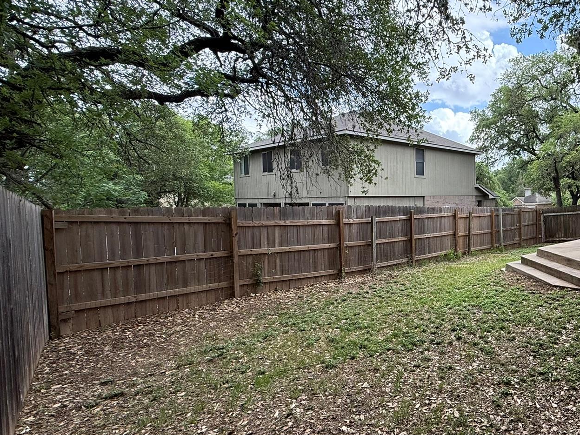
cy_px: 218
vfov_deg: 58.9
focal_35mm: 23
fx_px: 385
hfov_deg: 66.7
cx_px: 468
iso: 64
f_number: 2.2
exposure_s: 1/465
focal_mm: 2.22
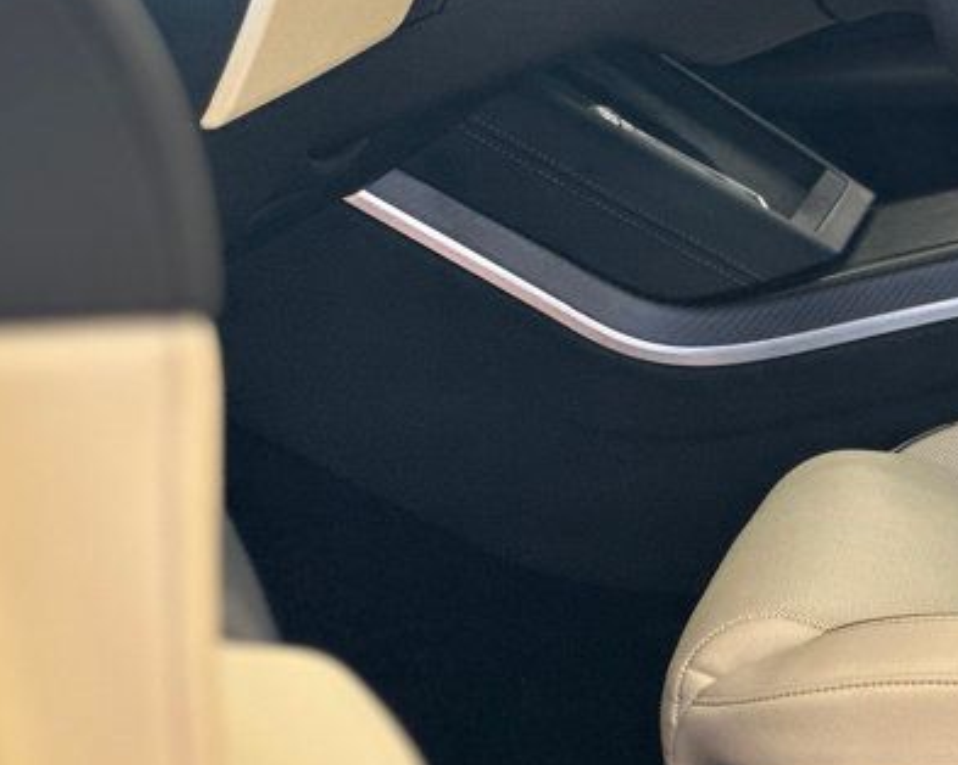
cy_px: 93
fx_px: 5554
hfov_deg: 9.7
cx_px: 1185
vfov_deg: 7.9
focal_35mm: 196
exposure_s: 1/60
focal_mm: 9
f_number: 2.8
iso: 160
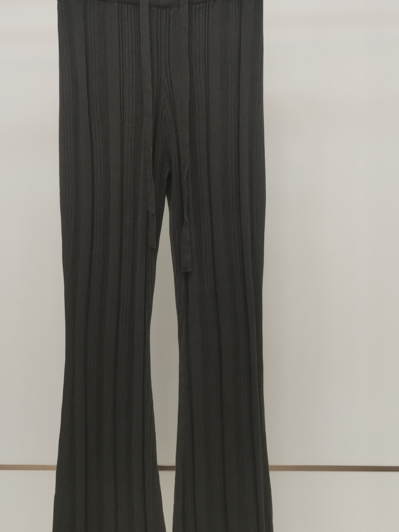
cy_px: 227
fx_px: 661
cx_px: 162
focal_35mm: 43
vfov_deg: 43.7
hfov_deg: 33.5
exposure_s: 1/100
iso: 244
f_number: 1.8
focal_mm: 4.75
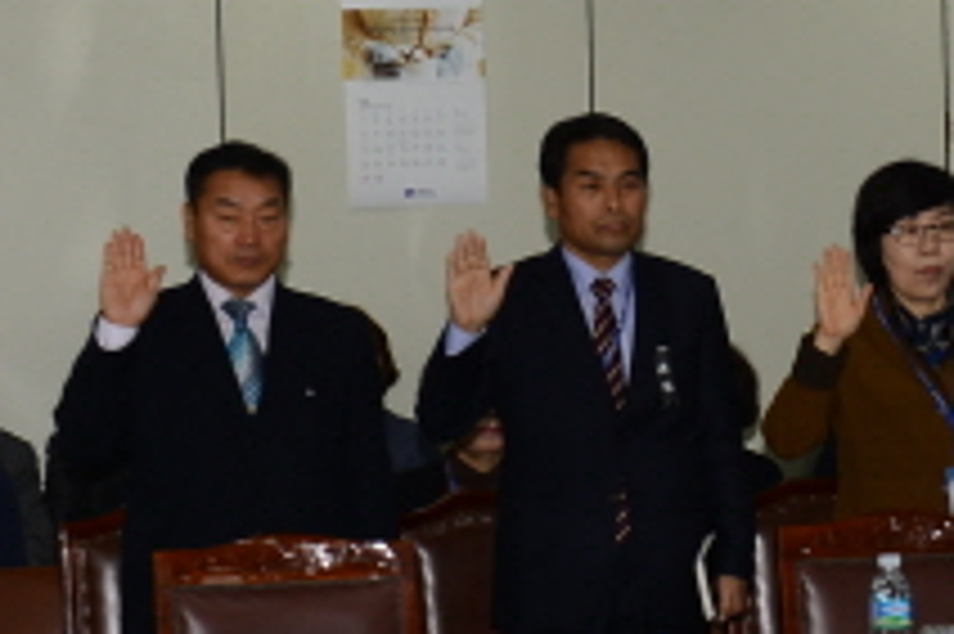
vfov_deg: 6.6
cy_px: 427
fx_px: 5508
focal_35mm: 208
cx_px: 1076
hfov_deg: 9.8
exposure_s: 1/60
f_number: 7.1
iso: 200
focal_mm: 42
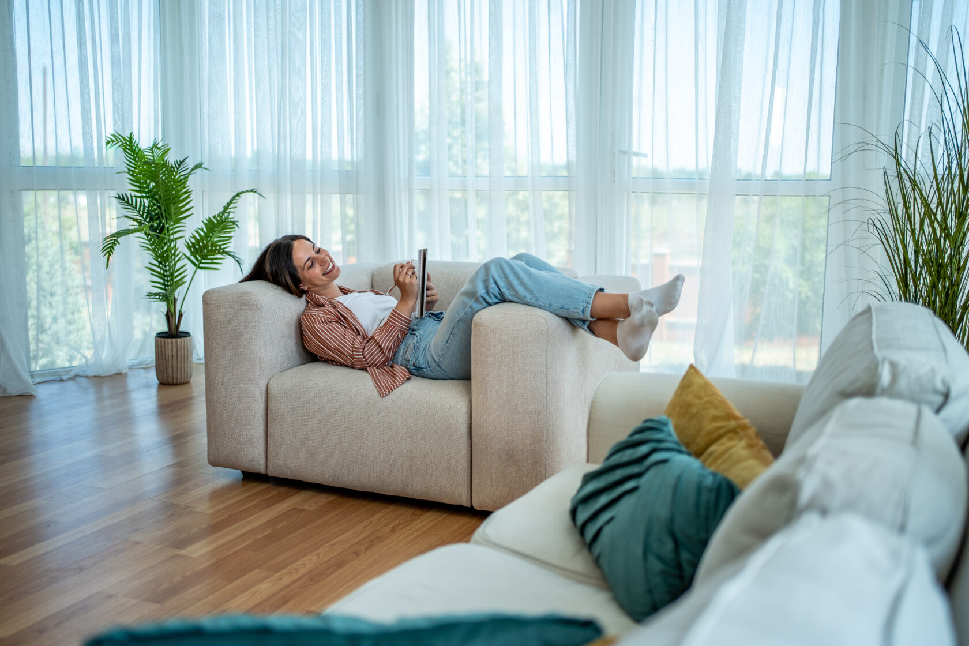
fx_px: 942
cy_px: 323
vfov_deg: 37.9
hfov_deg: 54.4
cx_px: 484
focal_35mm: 35
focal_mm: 35
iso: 500
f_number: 1.8
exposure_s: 1/1000
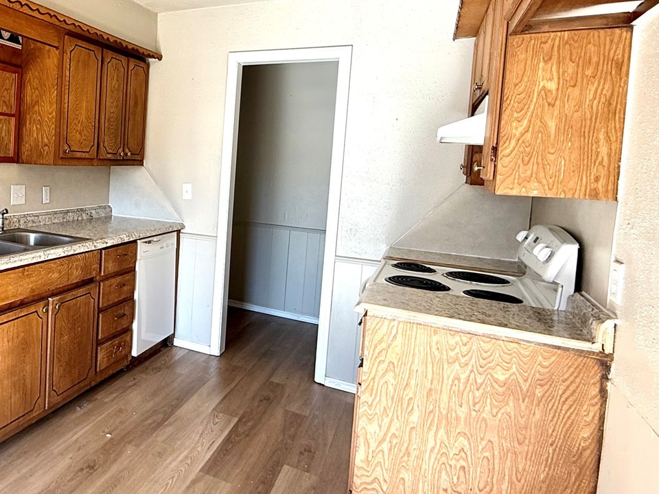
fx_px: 533
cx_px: 93
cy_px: 189
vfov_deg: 49.3
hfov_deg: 56.6
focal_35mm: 28
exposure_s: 1/99
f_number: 2.2
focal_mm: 2.22
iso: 64
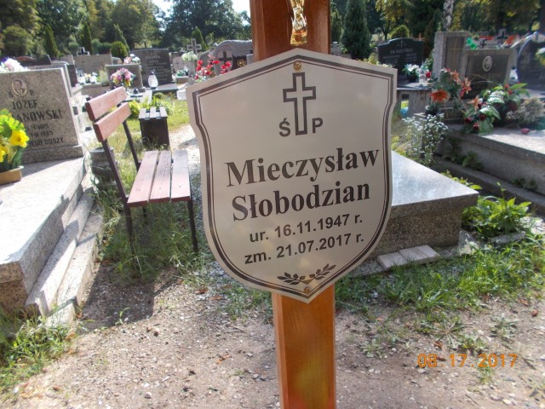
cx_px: 272
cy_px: 204
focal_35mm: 26
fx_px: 409
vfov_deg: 53.1
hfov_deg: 67.3
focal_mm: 4.6
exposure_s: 1/400
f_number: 3.2
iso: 80
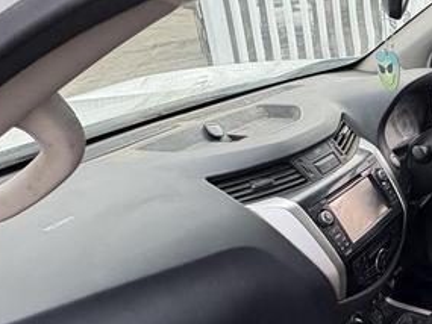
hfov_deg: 35.9
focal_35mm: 44
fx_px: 549
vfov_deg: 32.6
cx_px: 487
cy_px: 217
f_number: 2.2
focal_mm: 2.22
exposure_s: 1/136
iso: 100
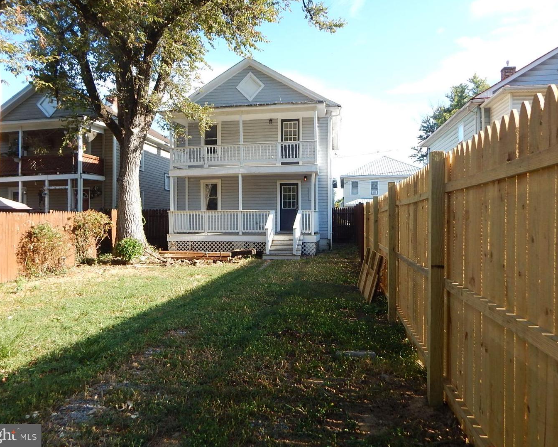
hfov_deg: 72.5
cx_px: 267
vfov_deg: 60.9
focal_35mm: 23
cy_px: 224
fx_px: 380
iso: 125
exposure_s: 1/400
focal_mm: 4
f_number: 3
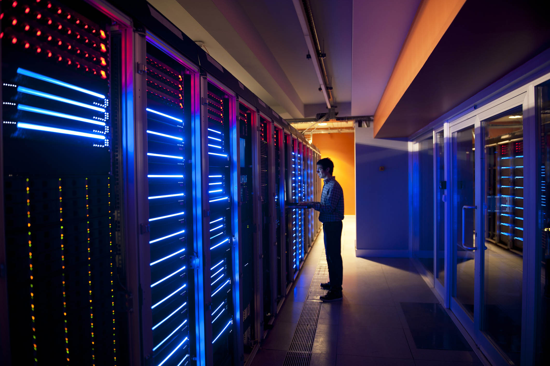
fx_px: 366
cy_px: 183
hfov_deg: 73.8
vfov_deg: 53.1
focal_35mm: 24
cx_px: 275
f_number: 2.8
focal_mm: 24
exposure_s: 1/1.67
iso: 160
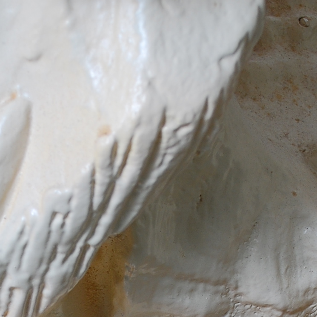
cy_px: 365
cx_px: 45
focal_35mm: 159
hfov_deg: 10.9
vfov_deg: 10.8
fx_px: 1647
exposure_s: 1/160
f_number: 5.6
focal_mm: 32
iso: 160
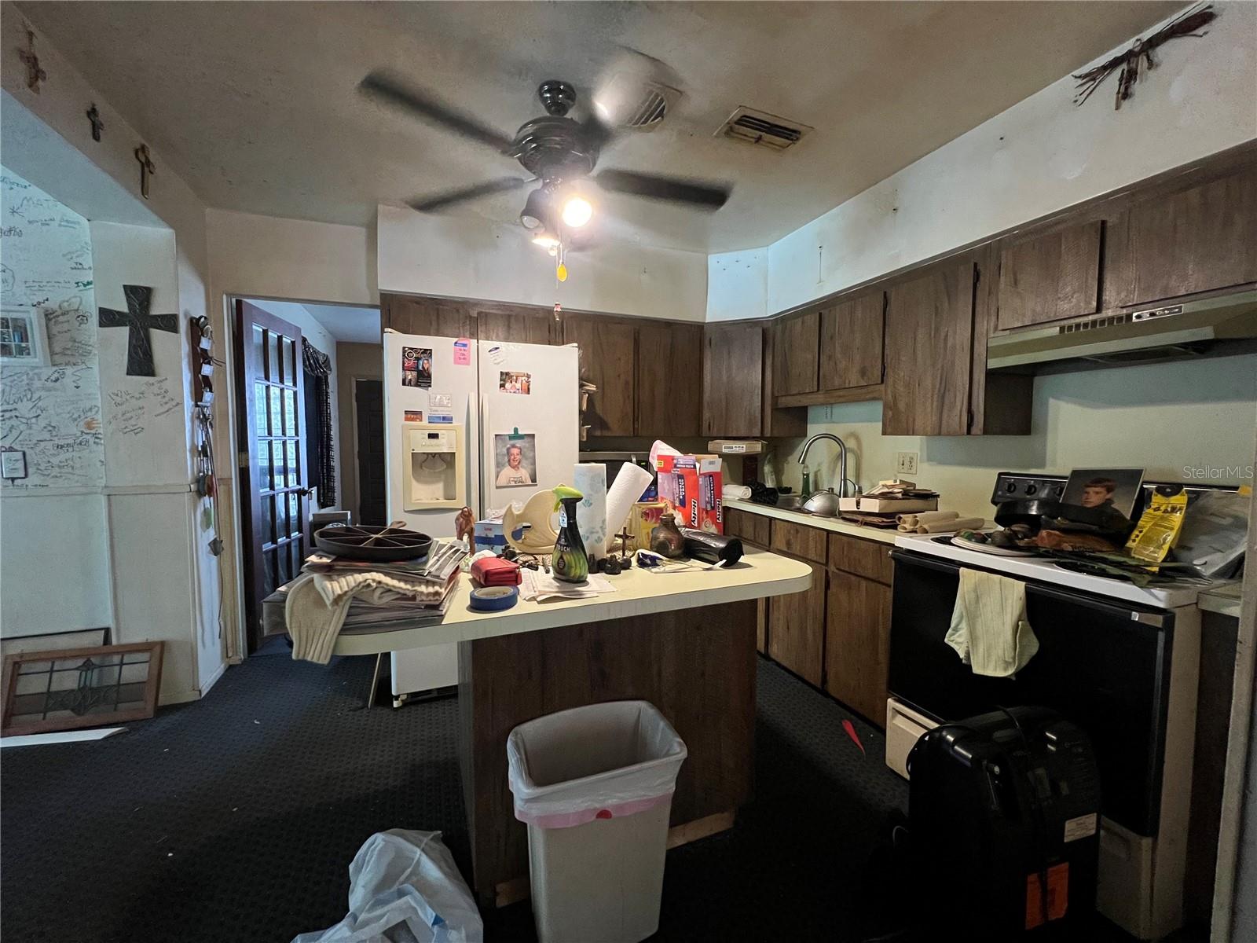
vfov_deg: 89.9
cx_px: 628
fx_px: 472
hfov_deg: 106.2
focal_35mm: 13
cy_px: 472
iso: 640
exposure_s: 1/60
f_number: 1.8
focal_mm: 1.57
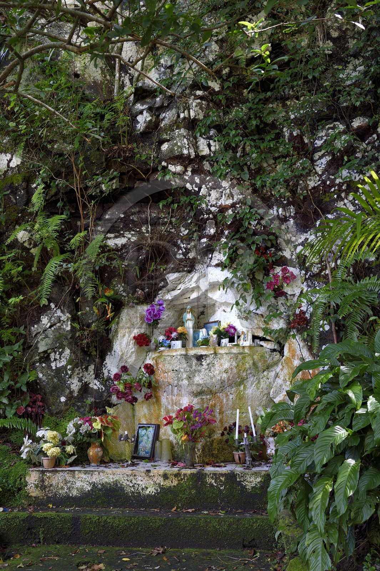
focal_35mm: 32
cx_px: 190
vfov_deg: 58.7
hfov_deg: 41.1
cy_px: 286
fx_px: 507
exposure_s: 1/100
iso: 1600
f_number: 9
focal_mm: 32
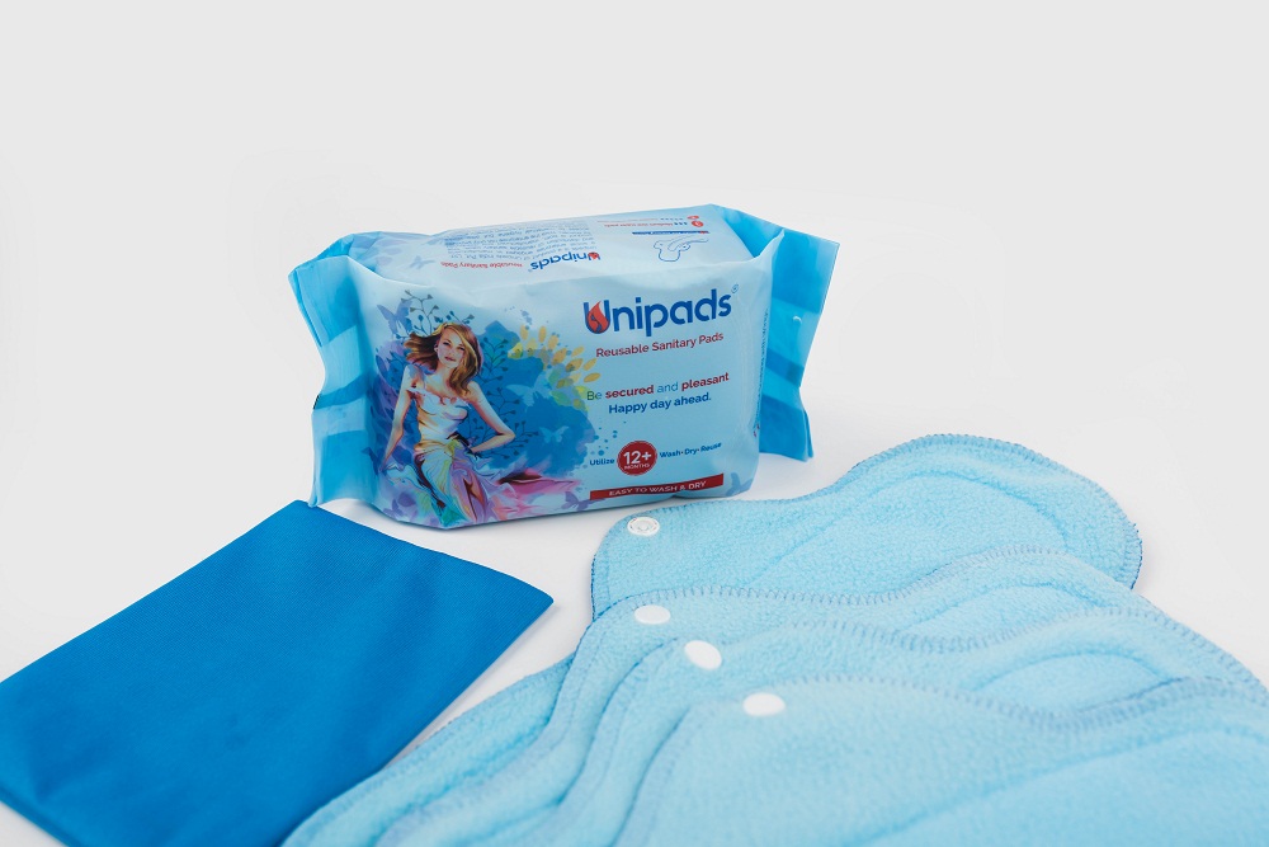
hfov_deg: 54.4
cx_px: 634
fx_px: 1234
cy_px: 424
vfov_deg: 37.9
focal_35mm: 35
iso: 100
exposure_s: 1/160
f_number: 5.6
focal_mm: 35
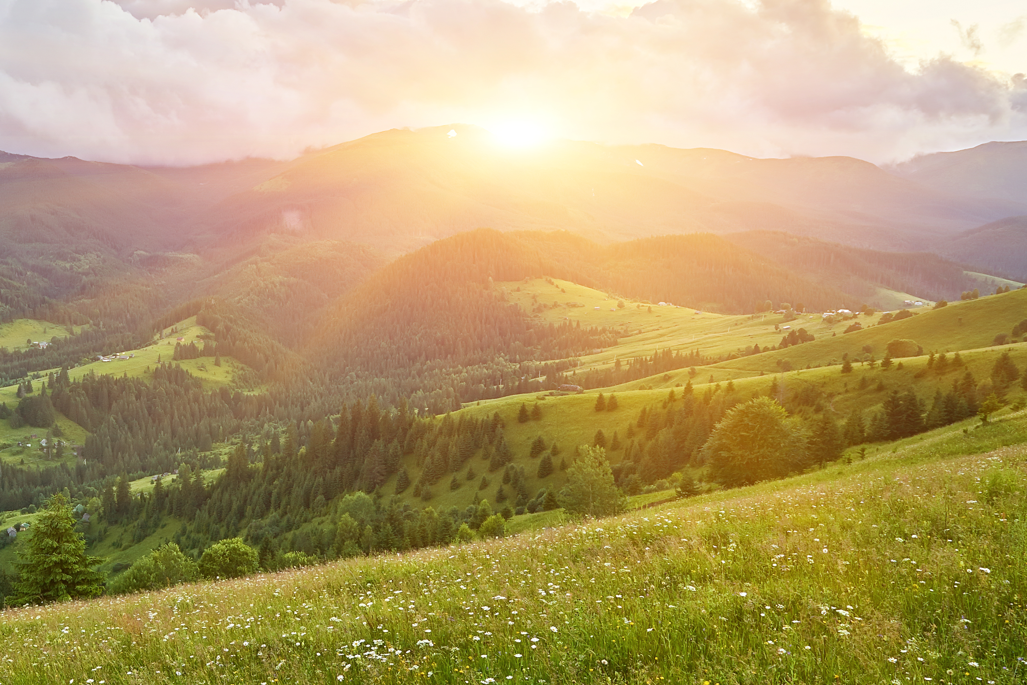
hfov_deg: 52.0
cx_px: 195
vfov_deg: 38.8
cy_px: 383
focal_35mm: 34
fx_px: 970
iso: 100
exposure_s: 1/8
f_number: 13
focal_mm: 17
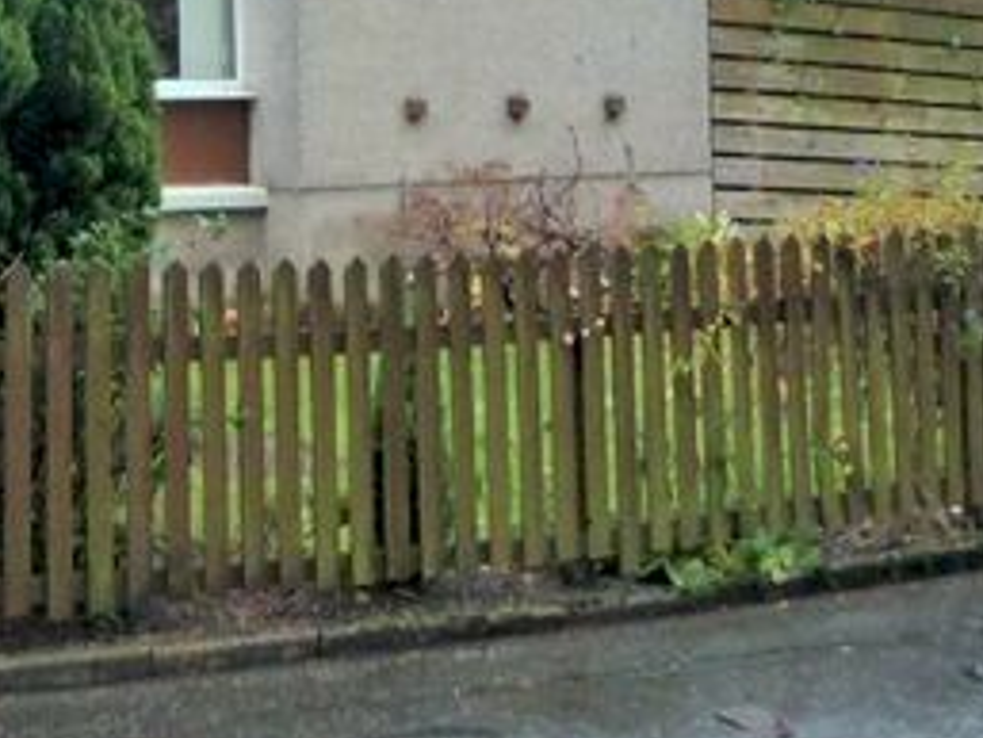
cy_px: -216
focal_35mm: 90
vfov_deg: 15.6
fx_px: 2557
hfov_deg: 20.9
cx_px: -46
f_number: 2.8
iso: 160
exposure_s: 1/30
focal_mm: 5.5
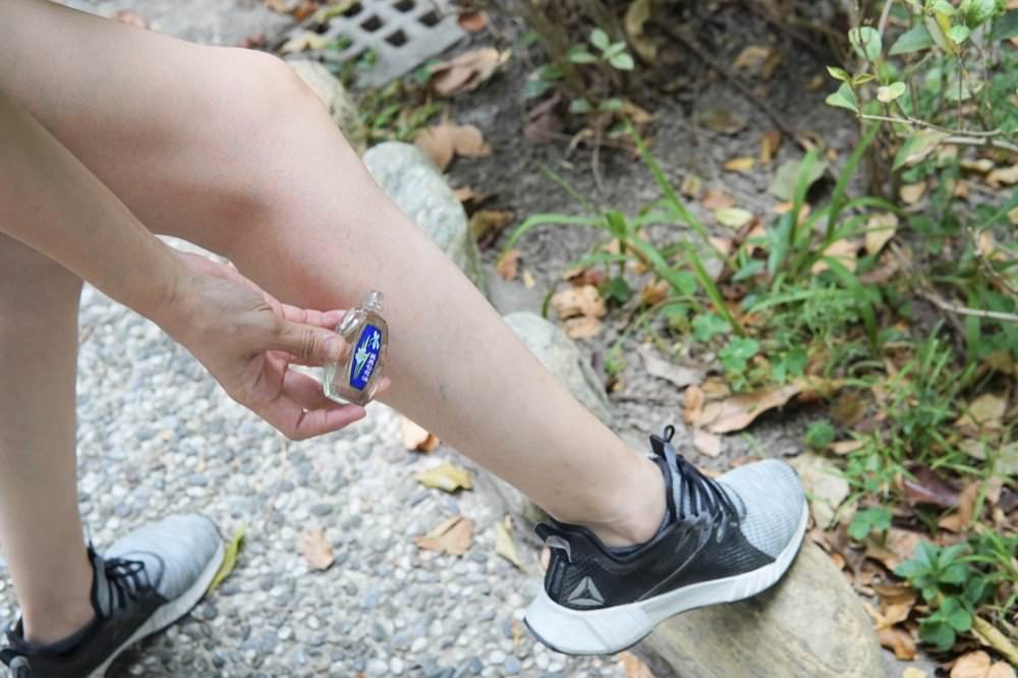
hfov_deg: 43.6
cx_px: 509
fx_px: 1272
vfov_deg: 29.8
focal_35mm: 45
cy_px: 339
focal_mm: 30
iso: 800
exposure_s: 1/160
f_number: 4
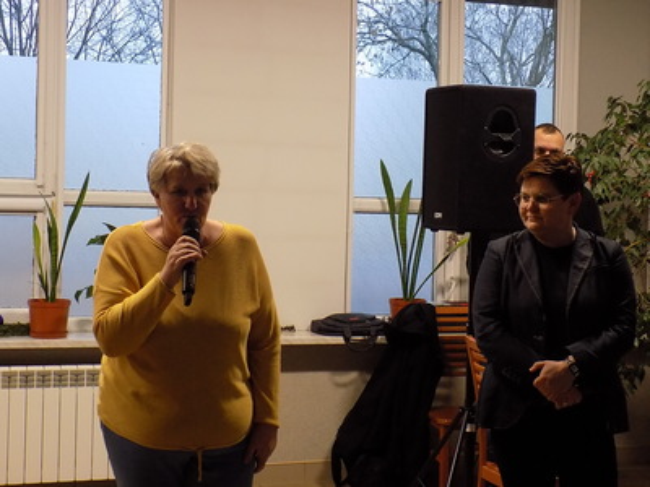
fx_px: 1108
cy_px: 244
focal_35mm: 59
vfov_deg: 24.8
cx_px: 325
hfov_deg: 32.7
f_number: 4
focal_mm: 10.5
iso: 400
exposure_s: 1/20
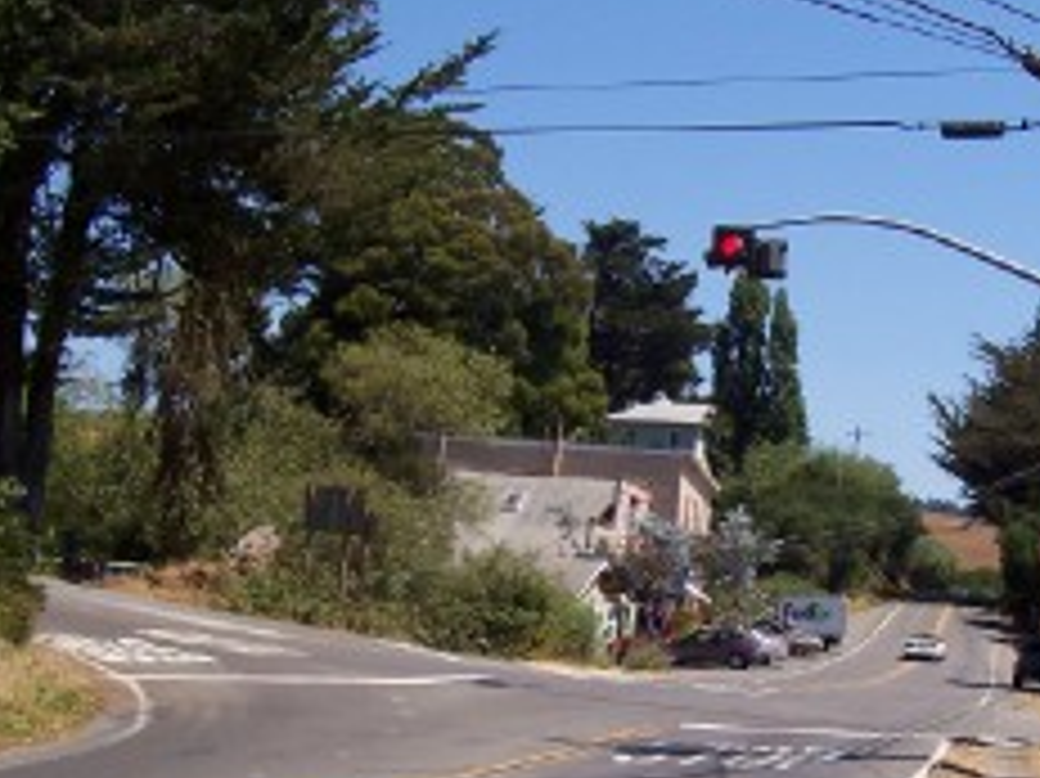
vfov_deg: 22.8
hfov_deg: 29.8
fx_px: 1922
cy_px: 504
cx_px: 788
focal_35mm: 64
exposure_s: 1/500
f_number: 5.6
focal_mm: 5.6
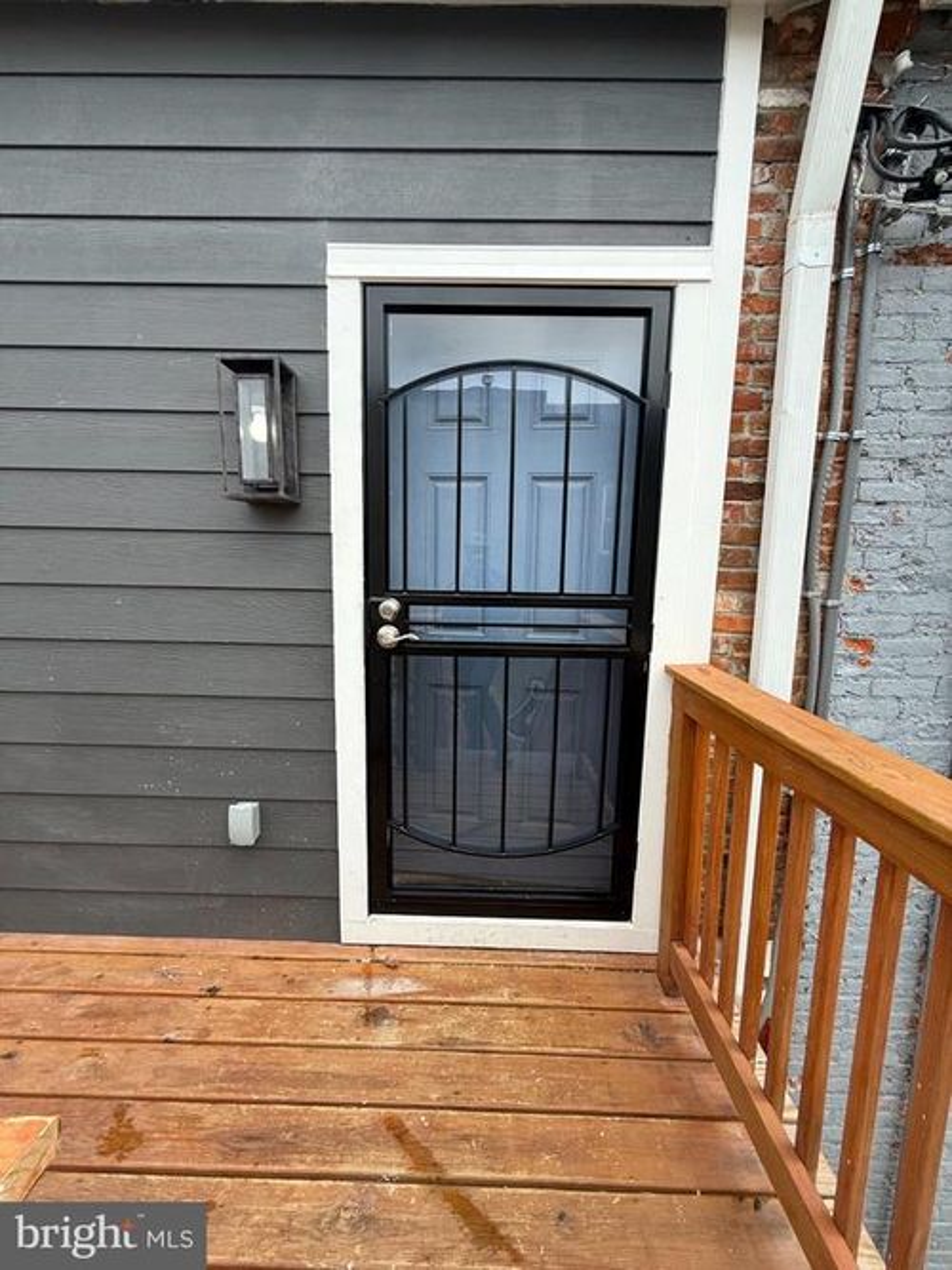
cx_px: 476
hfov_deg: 85.7
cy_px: 635
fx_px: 514
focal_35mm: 14
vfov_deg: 102.1
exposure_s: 1/549
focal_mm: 2.22
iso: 50
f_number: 2.2
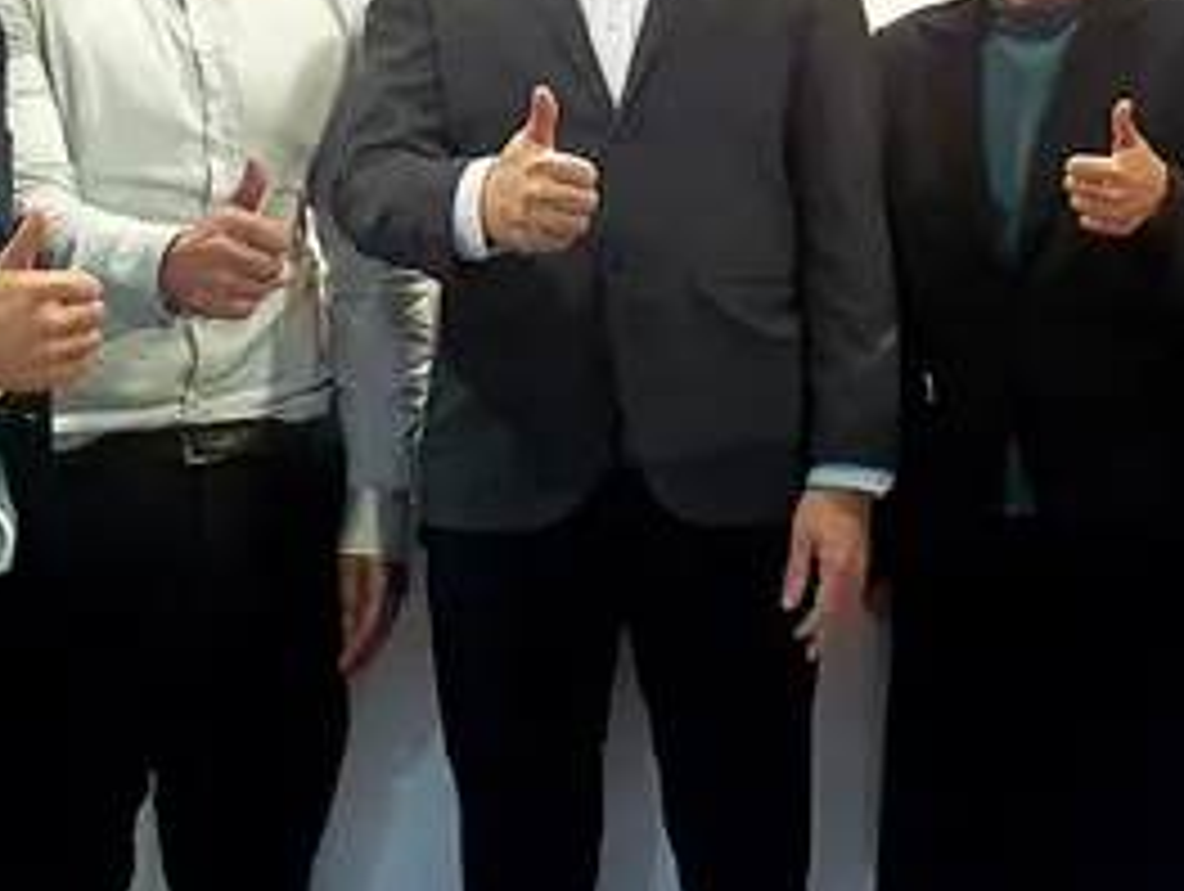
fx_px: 2637
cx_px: 959
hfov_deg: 24.9
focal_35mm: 77
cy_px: 20
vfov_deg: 18.7
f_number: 2.4
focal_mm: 4.3
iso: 250
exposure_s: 1/50
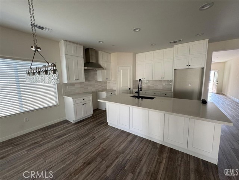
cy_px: 90
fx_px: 97
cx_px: 120
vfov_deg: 85.7
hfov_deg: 102.1
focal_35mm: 14
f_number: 2.2
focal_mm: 2.22
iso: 160
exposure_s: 1/99
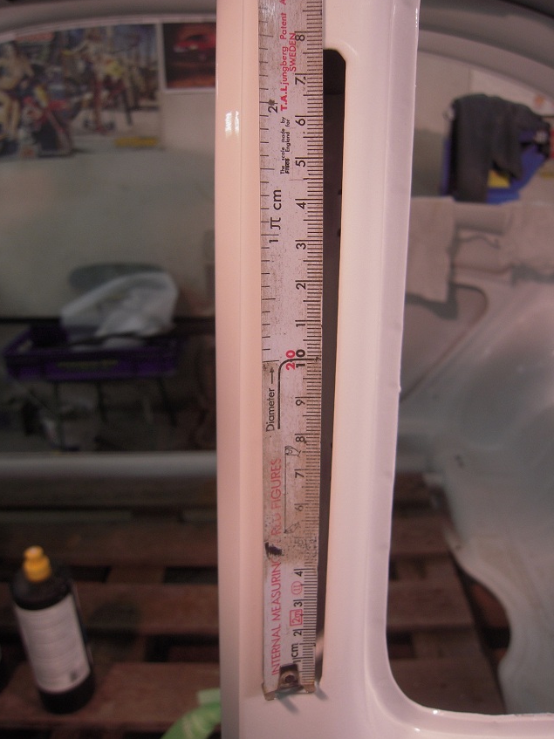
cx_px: 269
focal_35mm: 29
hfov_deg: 48.2
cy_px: 364
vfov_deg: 61.7
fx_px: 619
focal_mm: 5
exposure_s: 1/50
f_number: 2.7
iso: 100
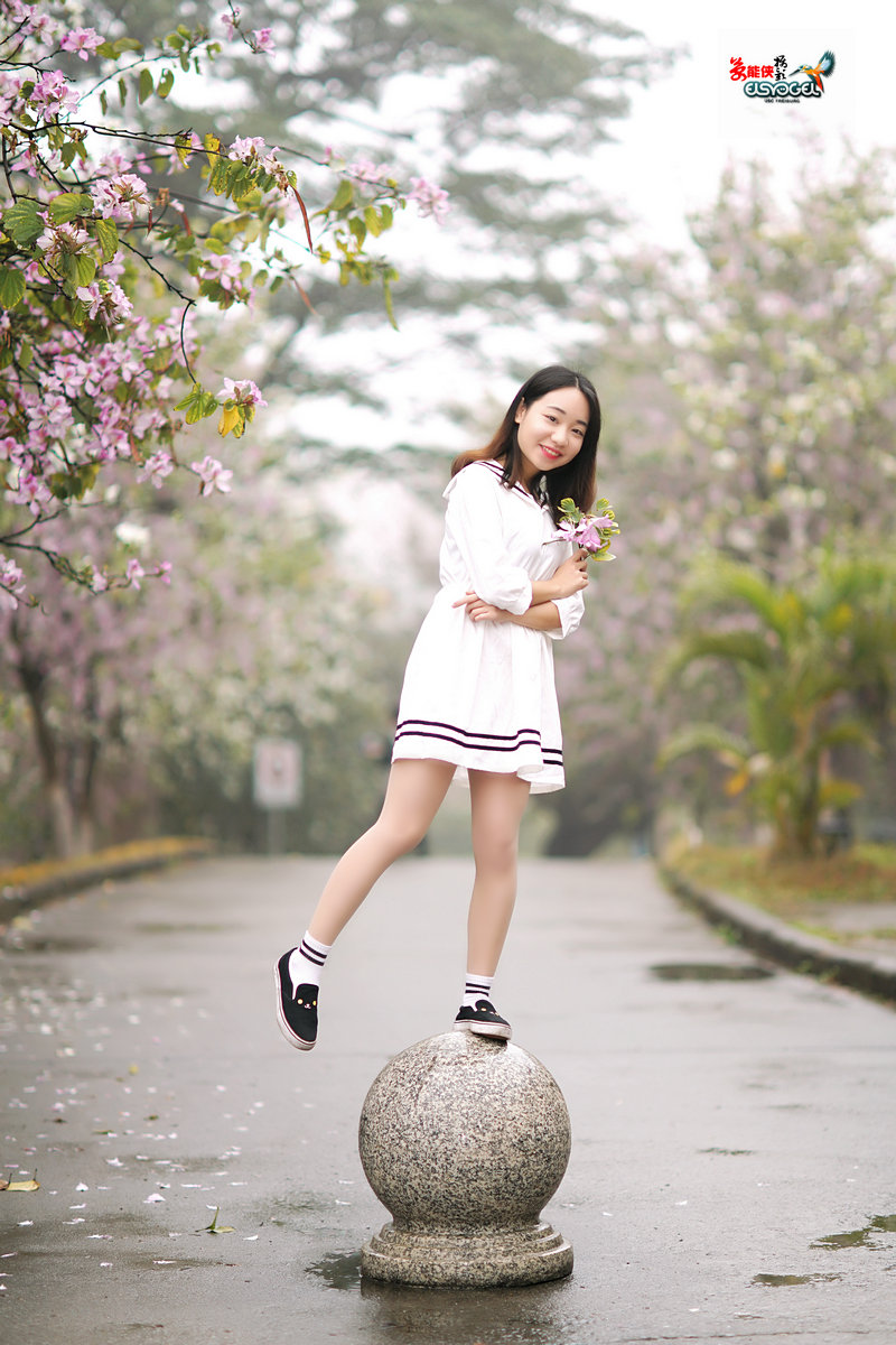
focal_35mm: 85
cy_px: 672
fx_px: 3173
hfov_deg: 16.1
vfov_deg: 23.9
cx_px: 448
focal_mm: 85
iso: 200
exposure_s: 1/800
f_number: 1.4
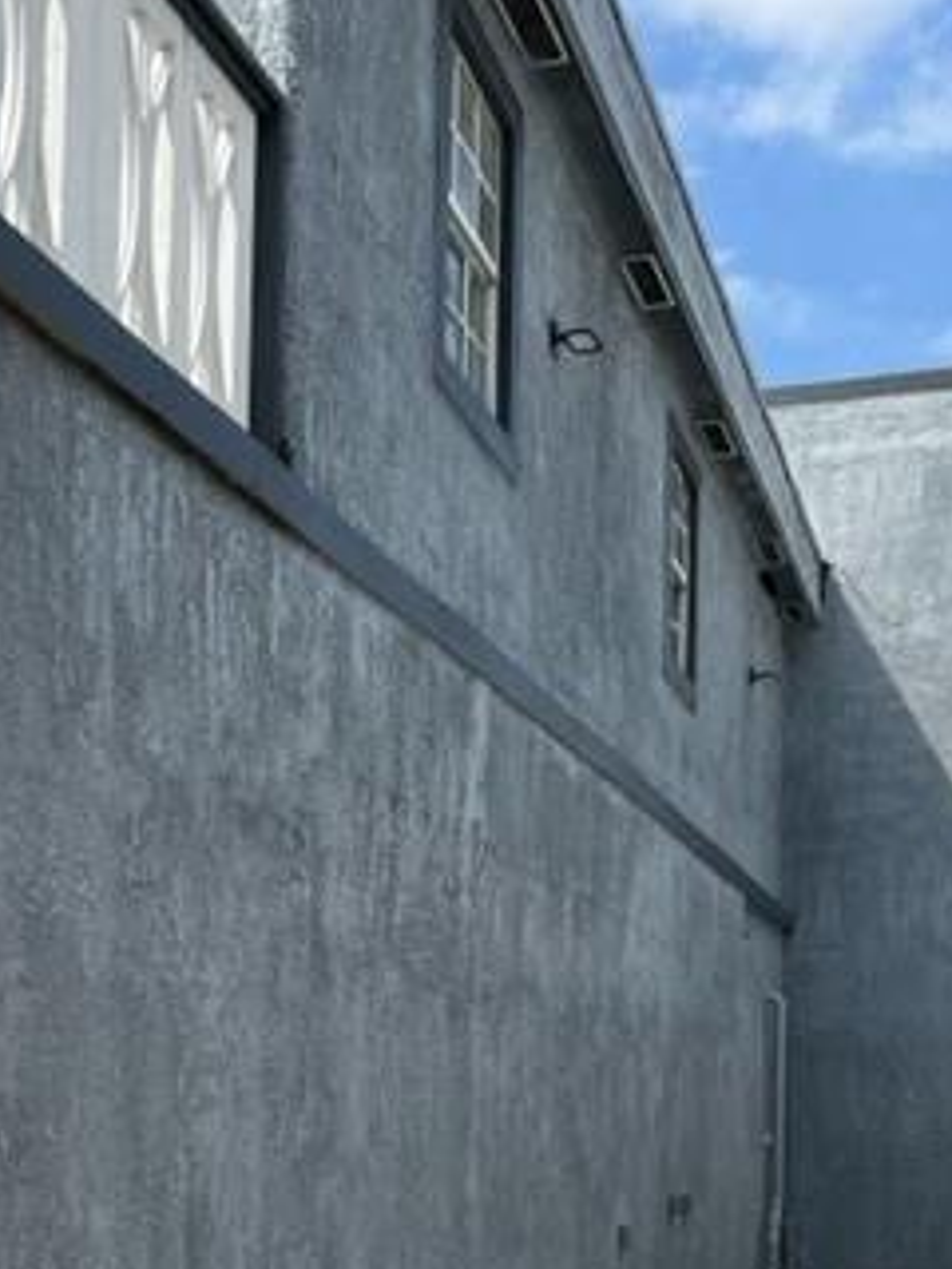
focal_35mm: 52
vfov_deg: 35.1
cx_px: 464
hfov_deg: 28.0
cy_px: 1098
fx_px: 1907
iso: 50
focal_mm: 5.7
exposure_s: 1/3704
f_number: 1.5
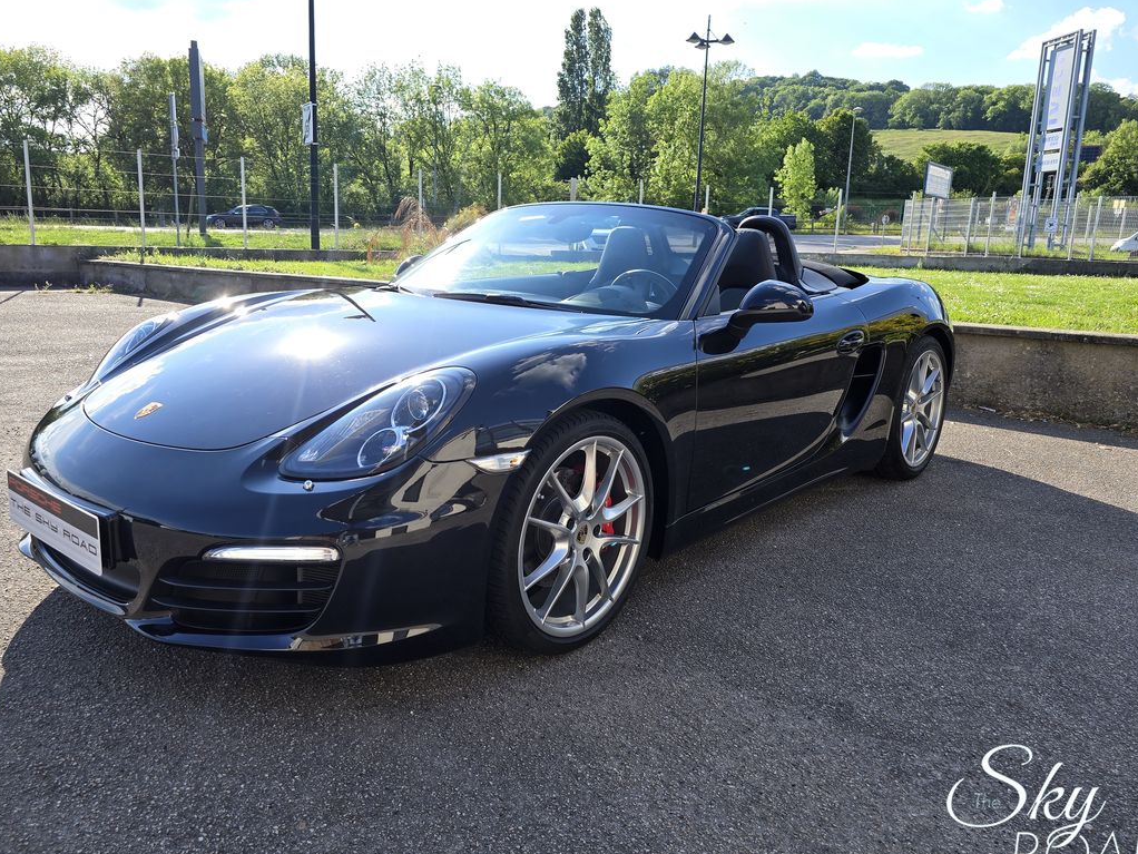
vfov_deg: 51.4
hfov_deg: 65.2
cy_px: 409
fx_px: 888
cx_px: 517
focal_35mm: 27
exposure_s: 1/322
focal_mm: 6.3
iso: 12
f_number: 1.7
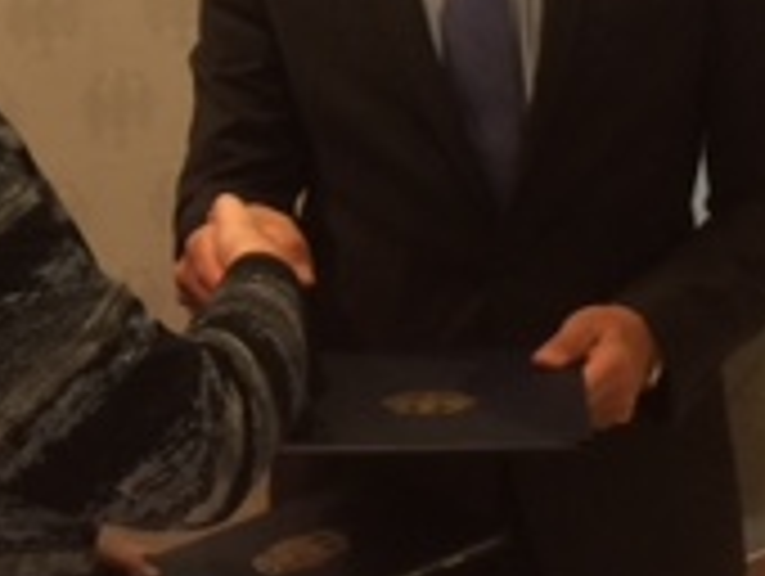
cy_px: 176
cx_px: -72
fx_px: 2412
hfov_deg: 17.4
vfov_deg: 13.6
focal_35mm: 109
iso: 64
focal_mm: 4.15
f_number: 2.2
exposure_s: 1/33
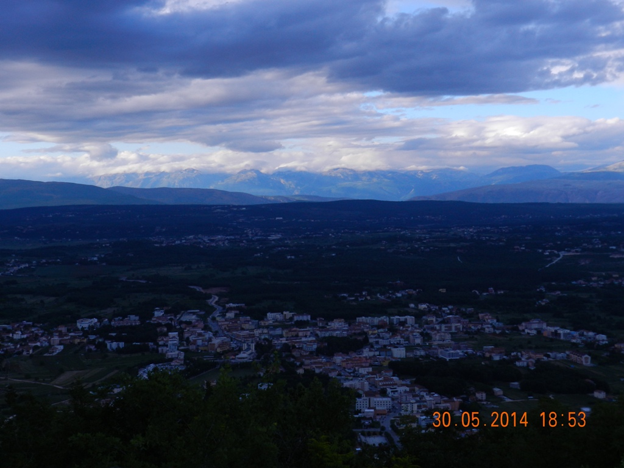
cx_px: 312
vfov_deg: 27.5
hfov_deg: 36.2
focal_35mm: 53
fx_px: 955
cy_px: 234
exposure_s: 1/400
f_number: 4.4
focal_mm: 9.4
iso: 160
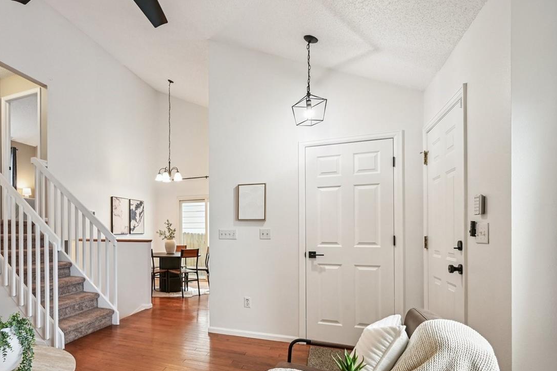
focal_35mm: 22
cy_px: 230
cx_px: 152
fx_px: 340
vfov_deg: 56.6
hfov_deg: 74.0
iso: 400
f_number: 10
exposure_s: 1/8
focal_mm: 15
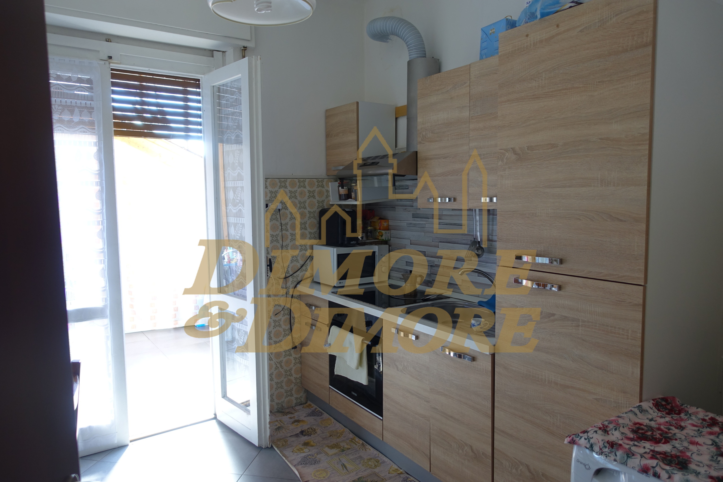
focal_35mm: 24
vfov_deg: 53.1
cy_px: 241
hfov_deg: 73.7
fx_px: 482
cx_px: 362
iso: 125
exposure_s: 1/30
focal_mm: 8.8
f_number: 2
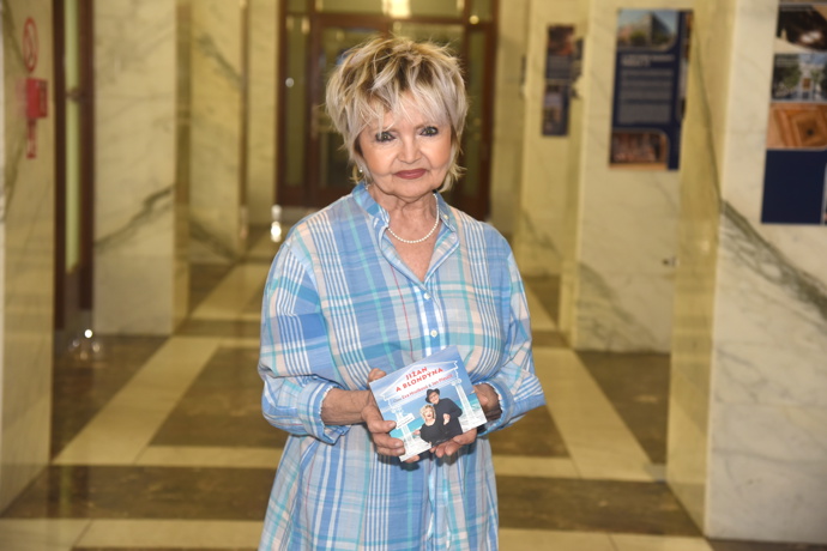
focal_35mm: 70
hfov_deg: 28.8
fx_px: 1608
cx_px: 414
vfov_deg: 19.5
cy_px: 276
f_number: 5
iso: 640
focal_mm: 70
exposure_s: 1/80
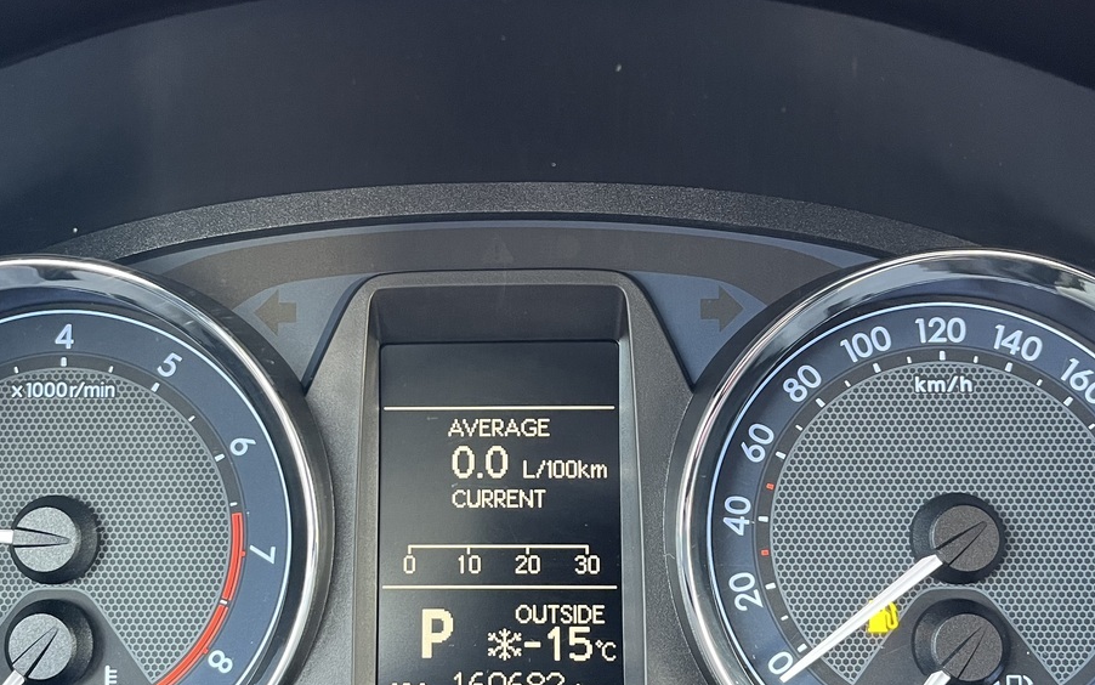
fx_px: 1313
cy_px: 381
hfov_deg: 45.2
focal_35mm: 44
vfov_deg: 29.2
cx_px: 483
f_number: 1.6
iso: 250
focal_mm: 5.1
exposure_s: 1/60
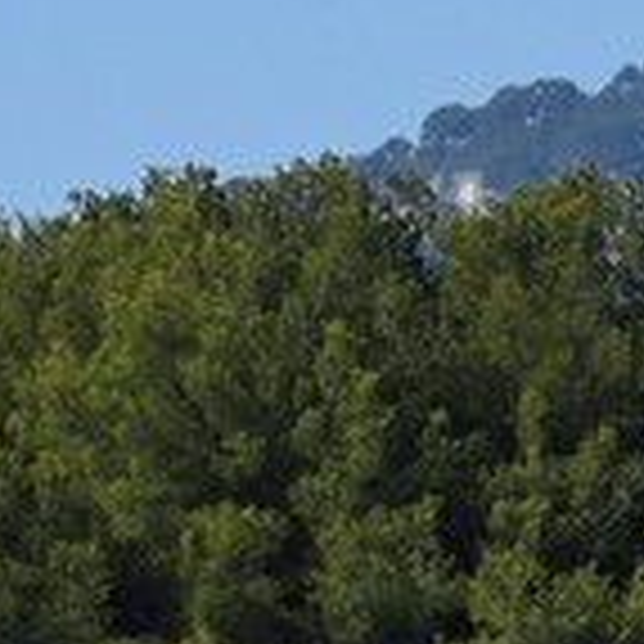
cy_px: 1067
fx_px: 39129
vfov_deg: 0.9
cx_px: 2905
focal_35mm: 1859
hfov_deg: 0.9
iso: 200
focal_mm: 195
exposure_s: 1/640
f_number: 8
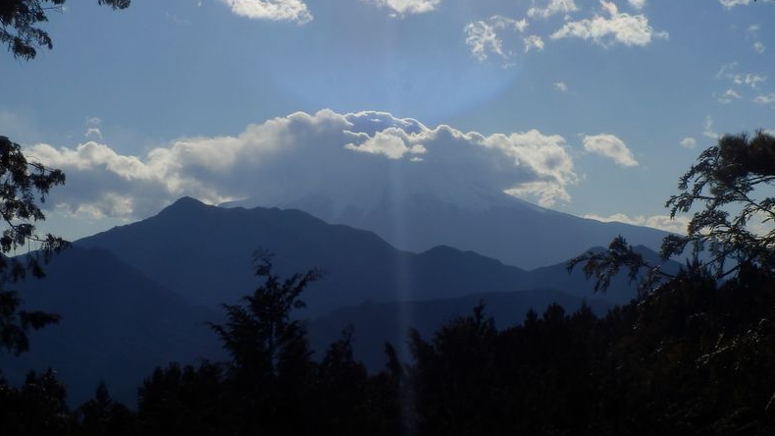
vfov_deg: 19.1
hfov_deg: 33.3
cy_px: 208
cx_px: 388
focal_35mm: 63
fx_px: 1294
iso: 80
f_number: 11.4
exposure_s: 1/640
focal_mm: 10
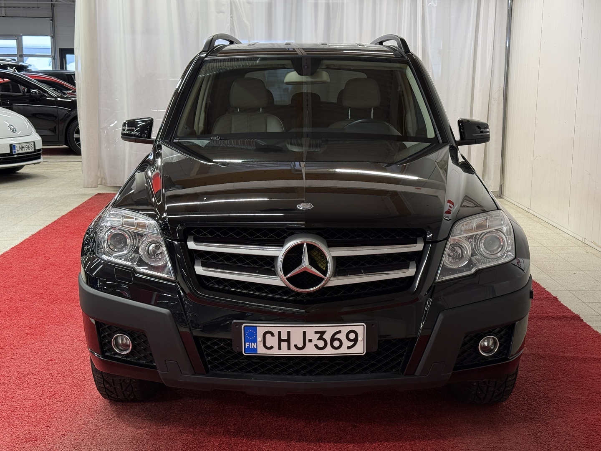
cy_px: 226
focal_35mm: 48
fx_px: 833
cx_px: 300
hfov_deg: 39.7
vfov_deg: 30.3
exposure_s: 1/60
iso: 100
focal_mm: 6.76
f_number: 1.78
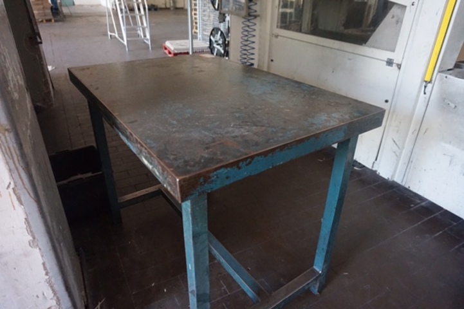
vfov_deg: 53.1
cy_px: 154
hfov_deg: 73.8
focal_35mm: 24
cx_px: 232
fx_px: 309
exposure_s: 1/100
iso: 3200
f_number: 3.5
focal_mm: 16
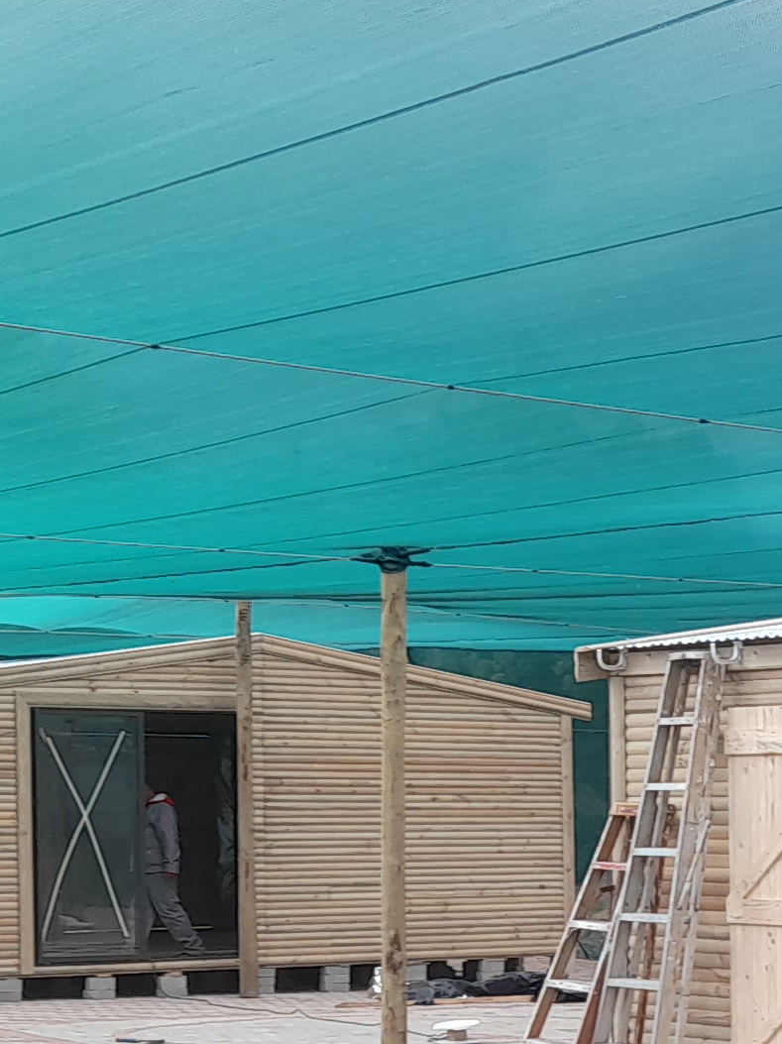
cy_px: 906
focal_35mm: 95
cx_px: 1039
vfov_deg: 20.3
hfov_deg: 14.8
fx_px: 2863
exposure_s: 1/194
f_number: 2
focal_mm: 4.6
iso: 20
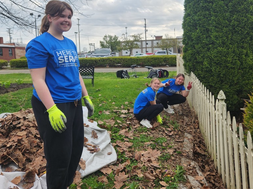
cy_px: 73
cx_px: 126
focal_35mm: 31
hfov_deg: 58.4
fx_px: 227
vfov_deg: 45.1
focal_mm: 5.4
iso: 20
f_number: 1.8
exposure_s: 1/248
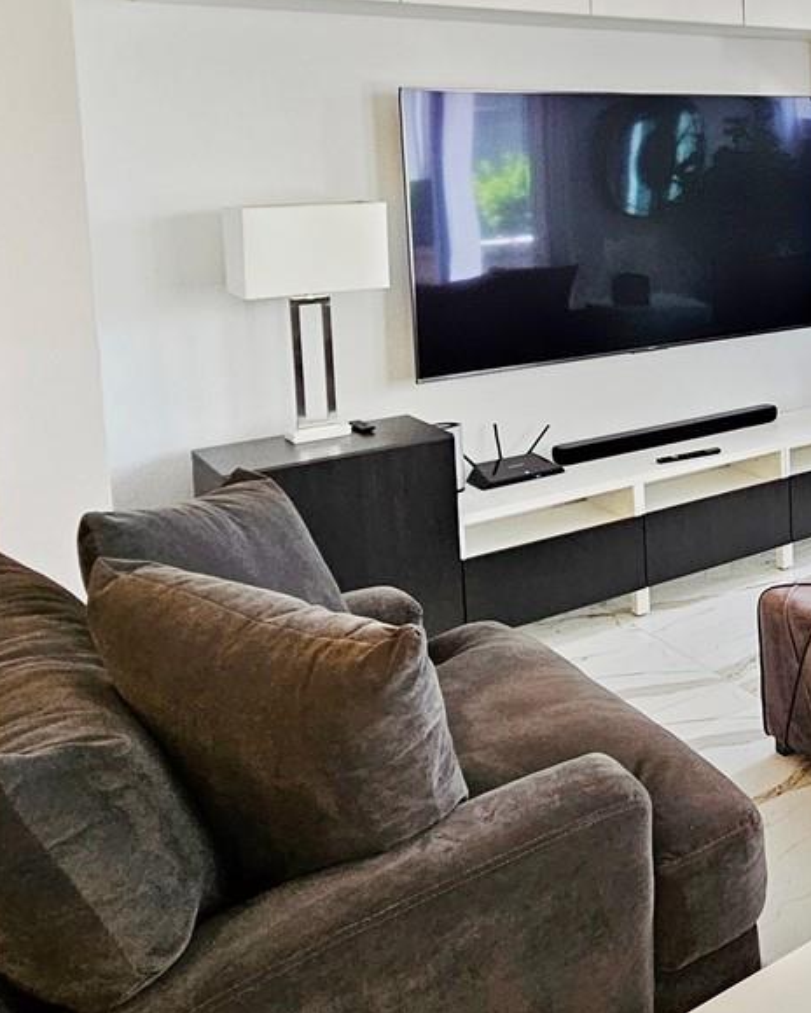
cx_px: 942
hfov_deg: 34.8
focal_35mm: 35
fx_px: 1050
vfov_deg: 49.0
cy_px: 224
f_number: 2.2
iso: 400
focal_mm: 2.2
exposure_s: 1/60
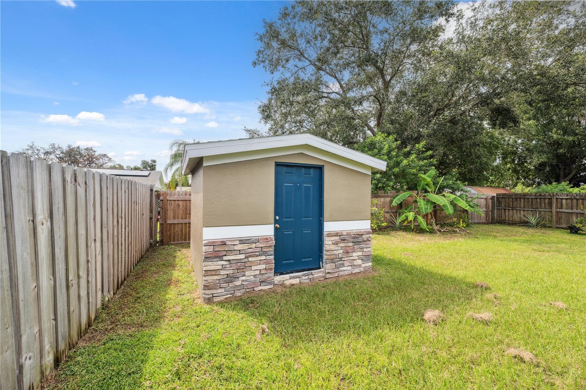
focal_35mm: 14
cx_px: 293
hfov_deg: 104.3
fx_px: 228
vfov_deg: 81.2
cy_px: 195
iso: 400
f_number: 8
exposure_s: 1/500
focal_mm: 14
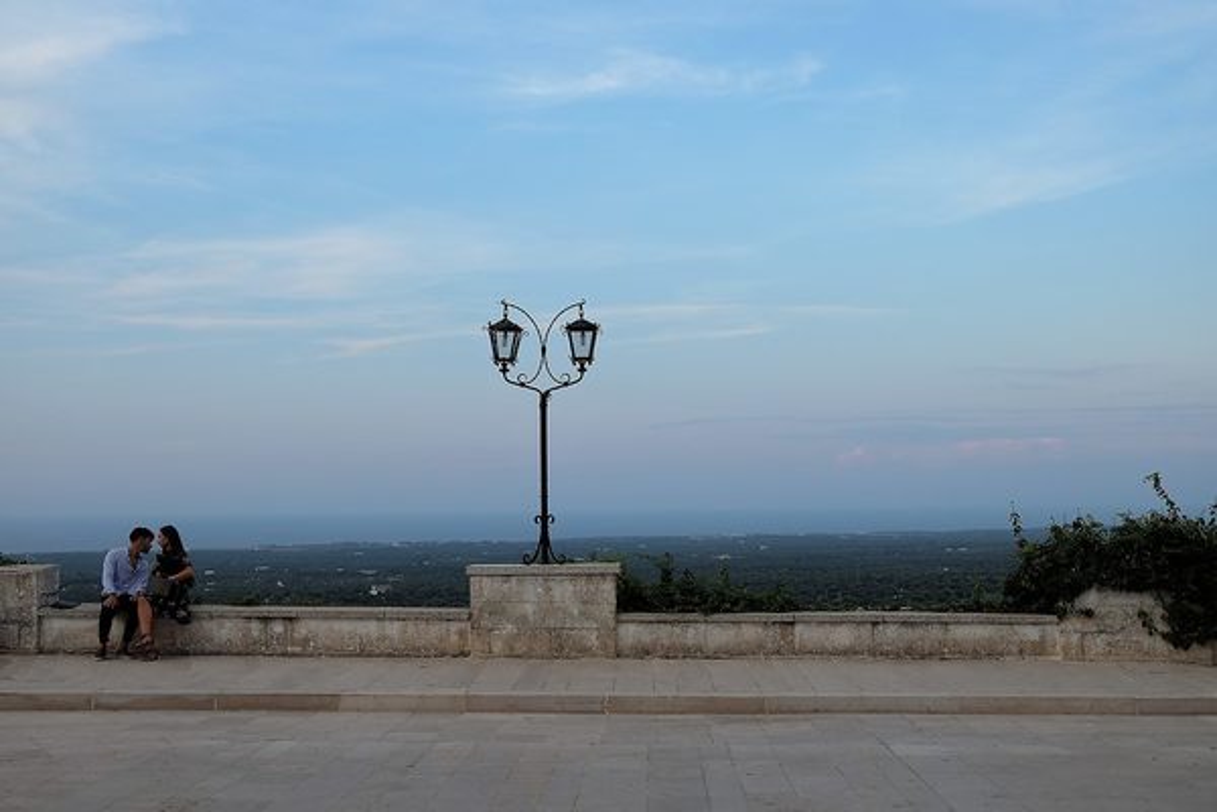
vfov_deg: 35.1
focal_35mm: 38
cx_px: 608
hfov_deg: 50.7
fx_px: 1285
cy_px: 406
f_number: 4.5
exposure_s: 1/500
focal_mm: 25.4
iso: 400
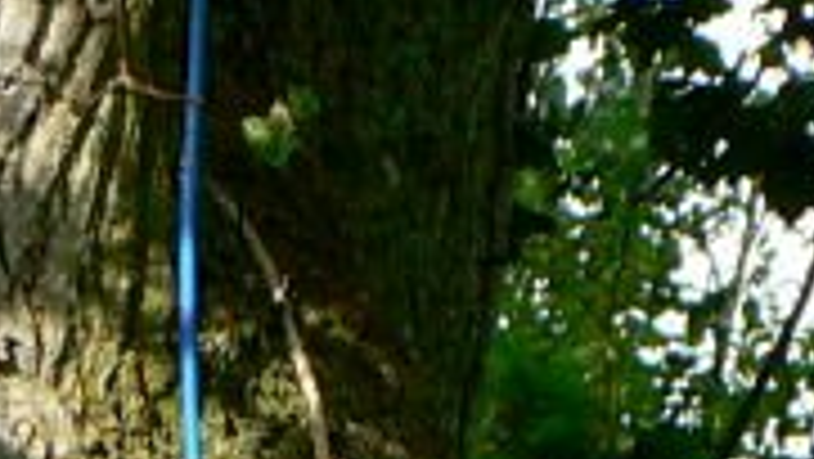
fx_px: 17145
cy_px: 1462
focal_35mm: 794
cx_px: -818
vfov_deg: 1.5
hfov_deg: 2.7
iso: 80
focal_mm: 24.6
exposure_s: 1/100
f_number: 4
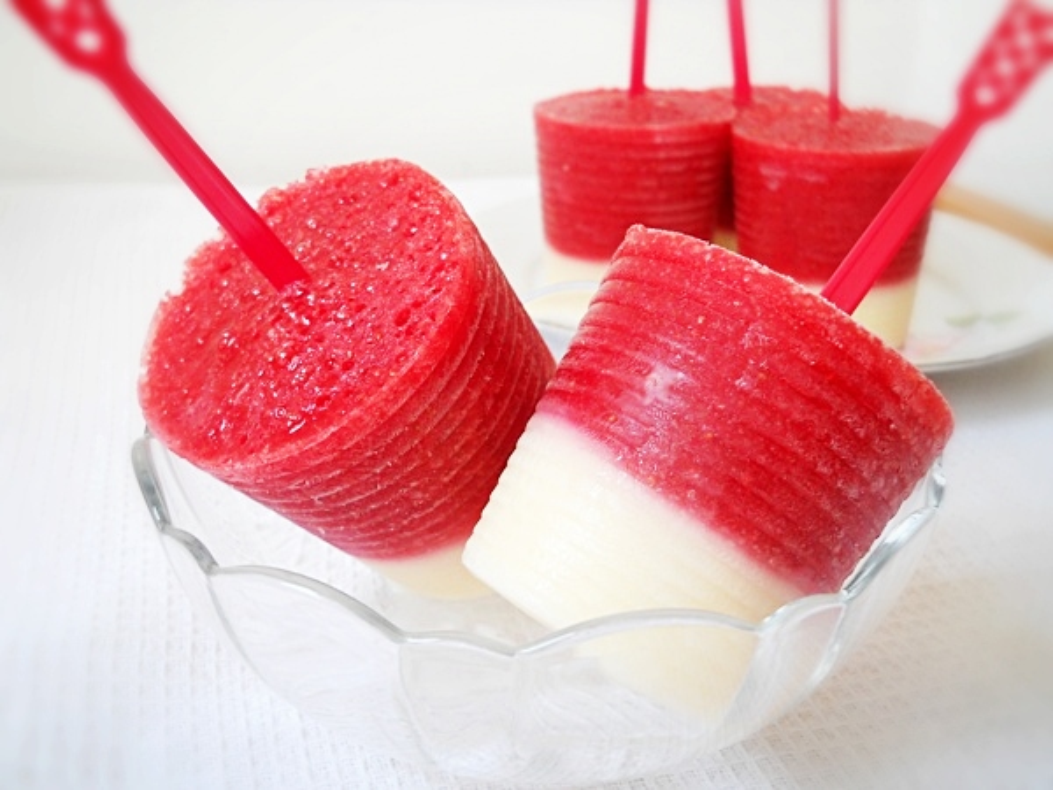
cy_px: 395
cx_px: 526
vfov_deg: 35.1
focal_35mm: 41
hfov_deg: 45.8
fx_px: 1247
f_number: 3.1
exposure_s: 1/50
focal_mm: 6.72
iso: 80
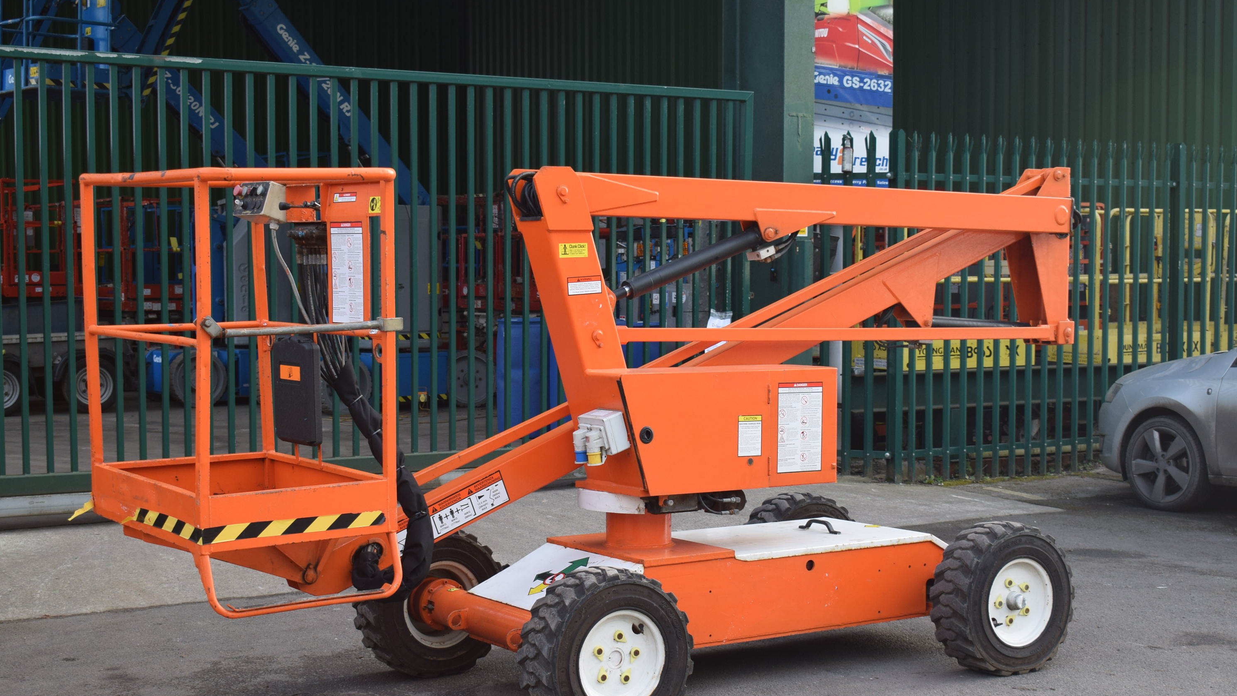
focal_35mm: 57
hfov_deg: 36.6
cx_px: 615
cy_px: 412
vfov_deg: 21.1
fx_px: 1870
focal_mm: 36
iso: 400
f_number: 6.3
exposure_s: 1/160
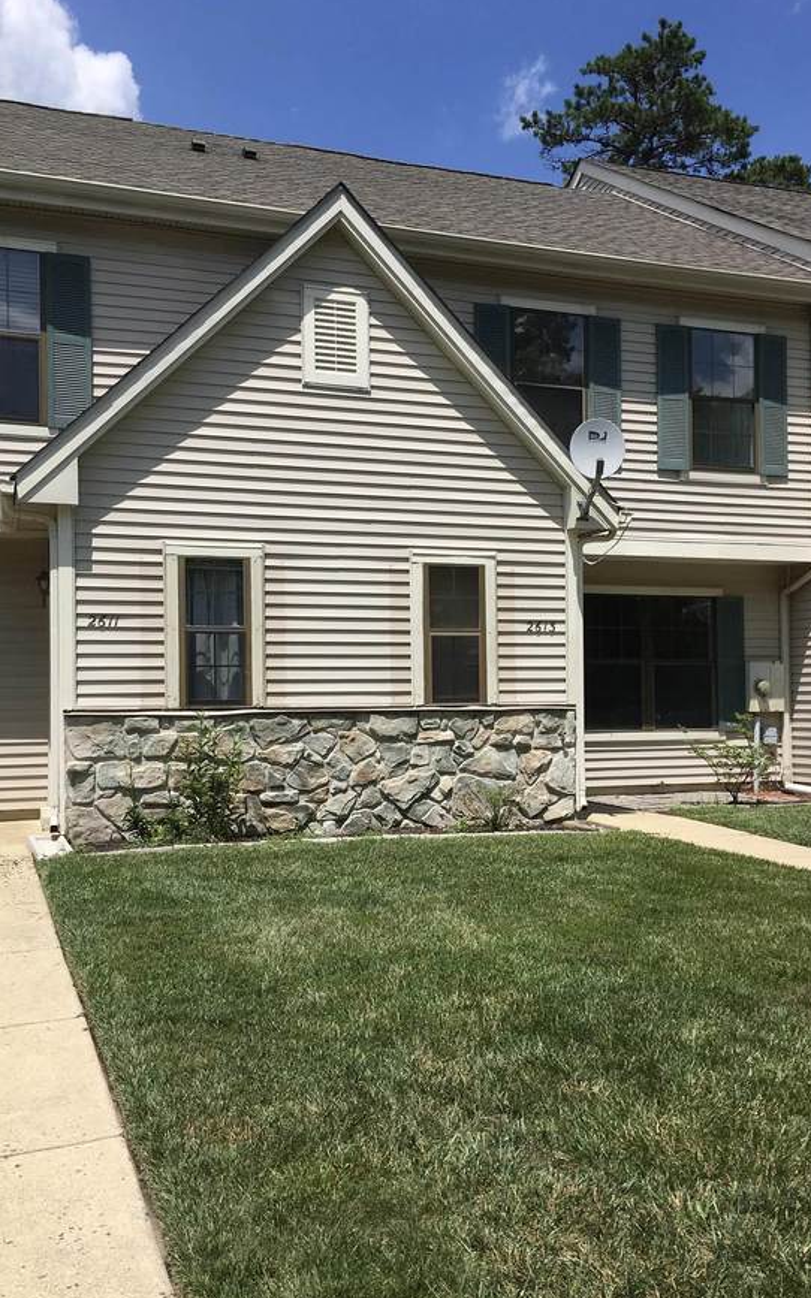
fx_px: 1203
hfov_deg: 37.2
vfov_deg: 56.7
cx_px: 455
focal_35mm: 34
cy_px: 685
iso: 25
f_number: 2.2
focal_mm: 4.15
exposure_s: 1/2564
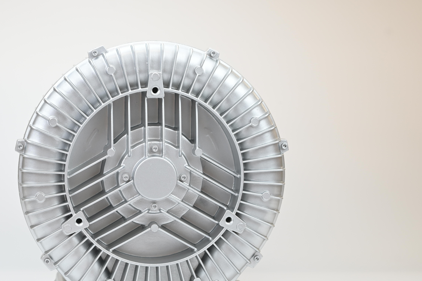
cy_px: 185
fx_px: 1347
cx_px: 174
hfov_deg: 17.8
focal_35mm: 115
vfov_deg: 11.9
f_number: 5
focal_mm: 85
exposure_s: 1/125
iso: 500
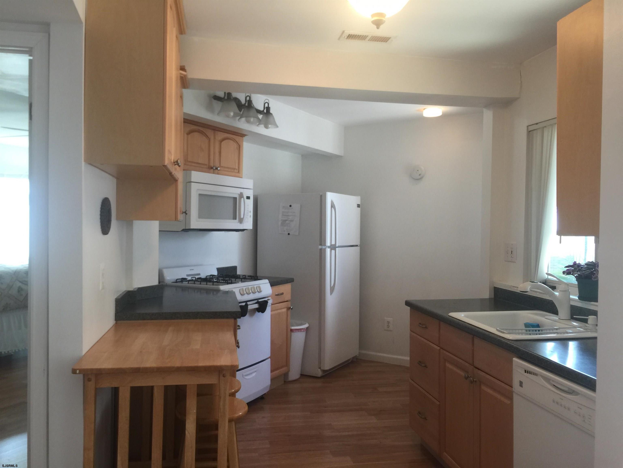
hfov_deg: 61.7
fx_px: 522
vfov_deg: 48.2
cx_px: 312
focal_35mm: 29
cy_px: 234
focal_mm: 4.15
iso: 40
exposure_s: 1/30
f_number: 2.2
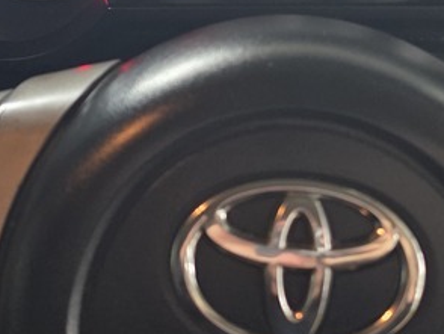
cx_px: 263
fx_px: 1027
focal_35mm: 80
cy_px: -17
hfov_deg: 24.4
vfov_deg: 17.9
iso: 320
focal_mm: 6.25
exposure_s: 1/100
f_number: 1.7
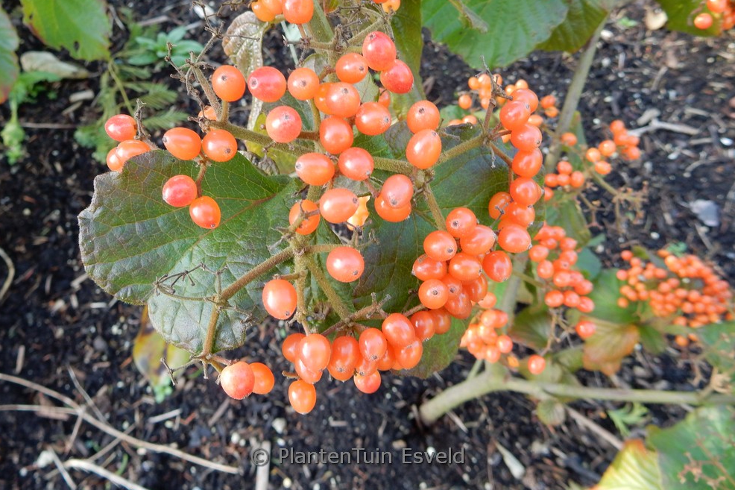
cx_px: 359
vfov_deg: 47.8
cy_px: 222
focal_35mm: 27
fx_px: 551
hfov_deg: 67.4
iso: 125
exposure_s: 1/60
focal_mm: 4.5
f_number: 3.7
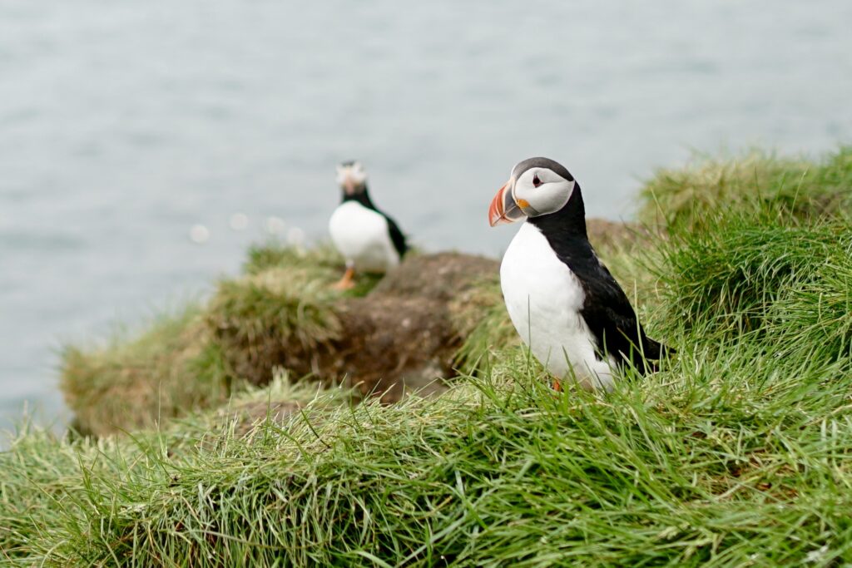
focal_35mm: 35
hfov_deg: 54.4
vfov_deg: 37.9
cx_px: 426
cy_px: 284
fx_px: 828
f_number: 2.2
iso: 100
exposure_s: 1/400
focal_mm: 35
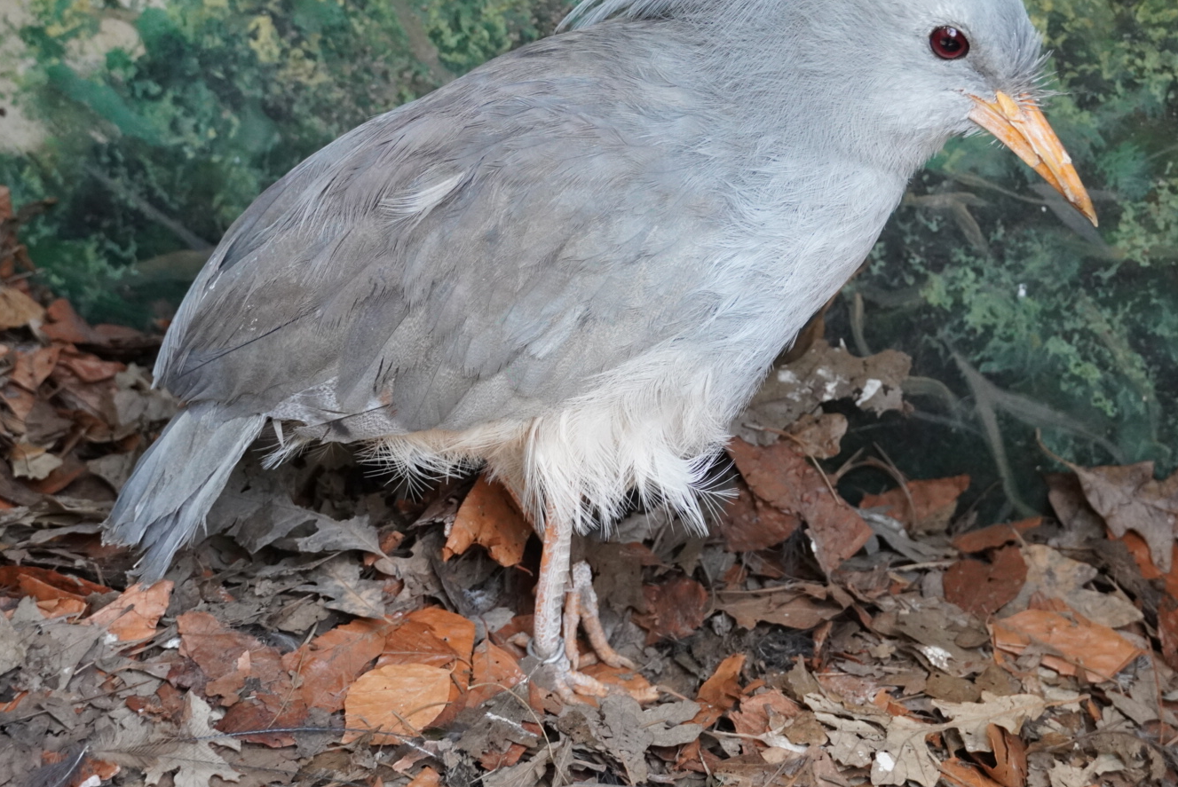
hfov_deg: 24.2
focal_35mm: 84
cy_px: 314
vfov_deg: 16.3
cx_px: 638
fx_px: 2751
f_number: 5
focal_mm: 46
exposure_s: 1/160
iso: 2000
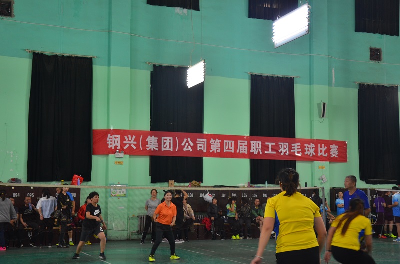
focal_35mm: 51
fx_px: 565
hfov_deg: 39.0
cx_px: 200
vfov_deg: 26.3
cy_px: 132
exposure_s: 1/50
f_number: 4.2
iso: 800
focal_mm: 34
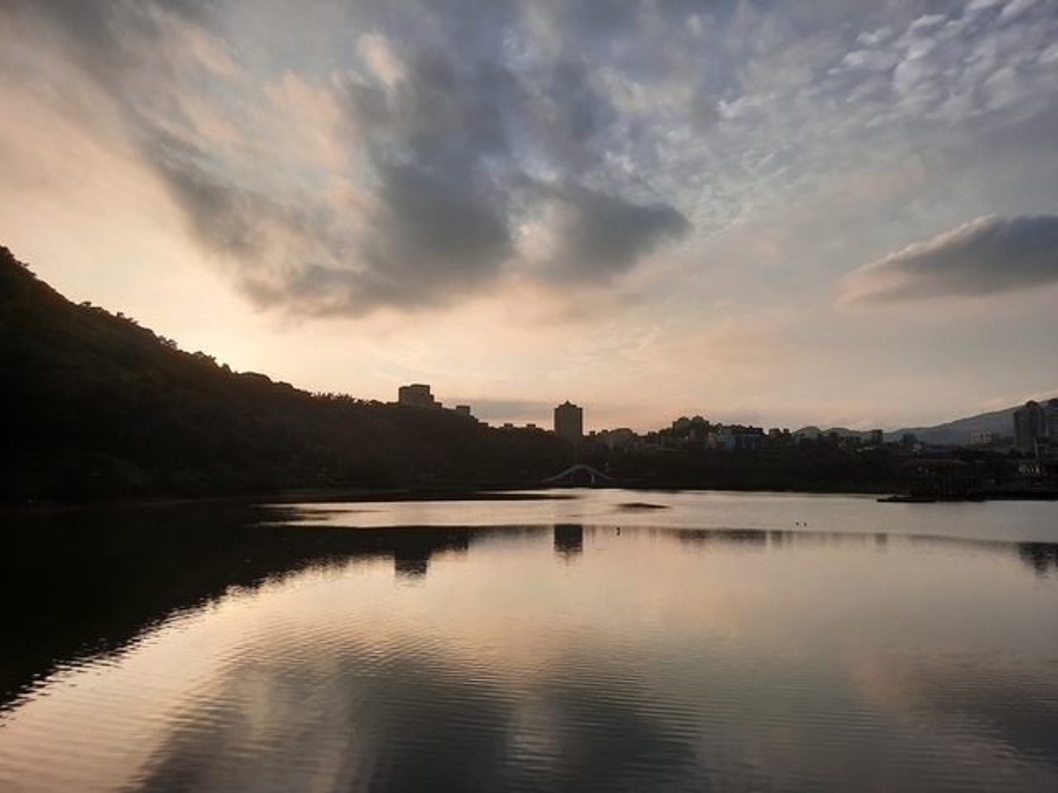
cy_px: 396
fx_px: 764
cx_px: 529
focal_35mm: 25
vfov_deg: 54.9
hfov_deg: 69.4
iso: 32
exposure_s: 1/1558
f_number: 2
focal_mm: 4.6
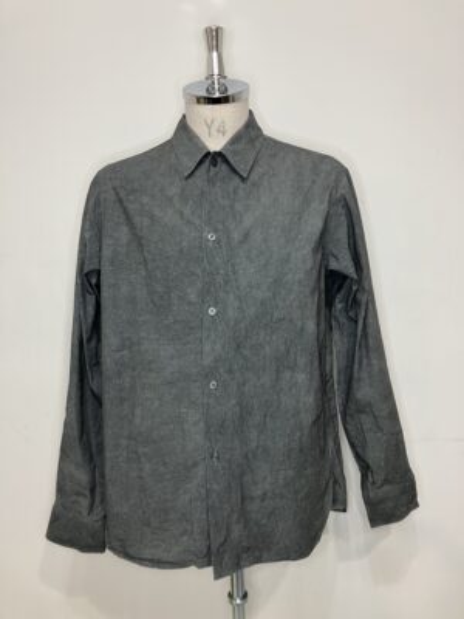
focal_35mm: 28
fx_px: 500
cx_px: 232
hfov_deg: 49.7
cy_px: 310
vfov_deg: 63.4
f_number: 1.8
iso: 125
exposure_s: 1/50
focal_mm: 3.99
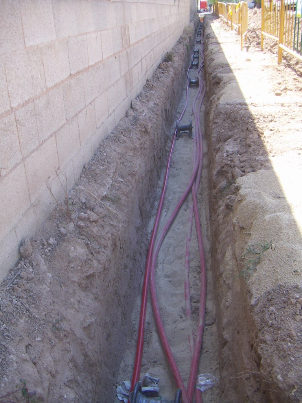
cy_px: 202
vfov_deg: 51.4
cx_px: 151
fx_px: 419
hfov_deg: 39.7
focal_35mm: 36
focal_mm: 4.7
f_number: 2.8
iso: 50
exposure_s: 1/250
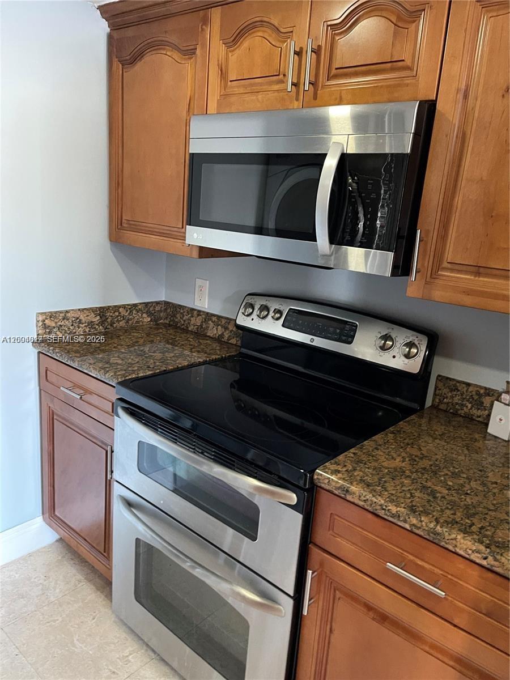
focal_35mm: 26
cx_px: 255
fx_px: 511
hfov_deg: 53.1
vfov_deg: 67.3
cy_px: 340
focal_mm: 5.1
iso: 640
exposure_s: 1/33
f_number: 1.6
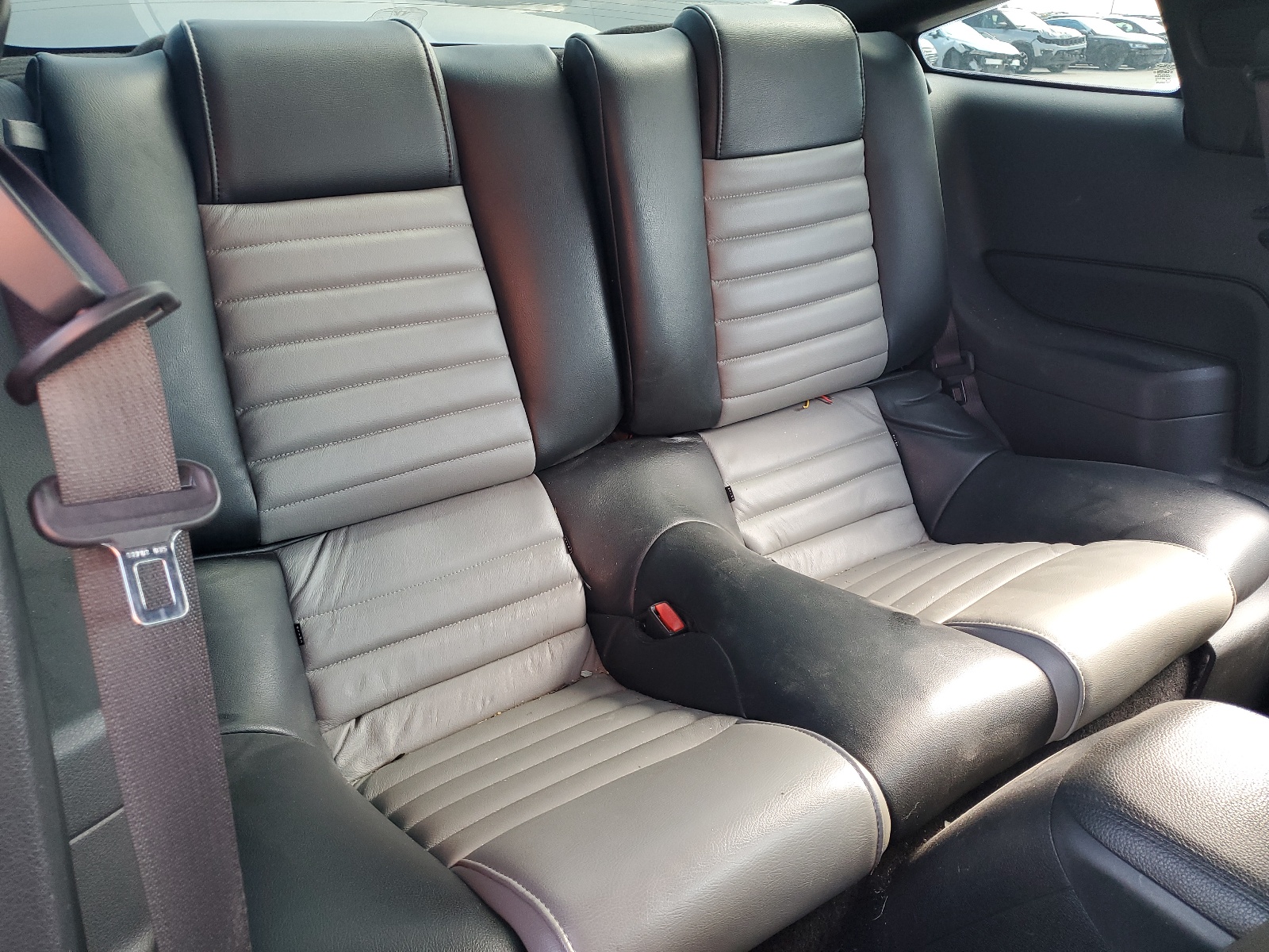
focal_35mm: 26
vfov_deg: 53.1
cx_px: 634
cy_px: 476
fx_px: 953
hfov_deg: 67.3
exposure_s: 1/120
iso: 91
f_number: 1.5
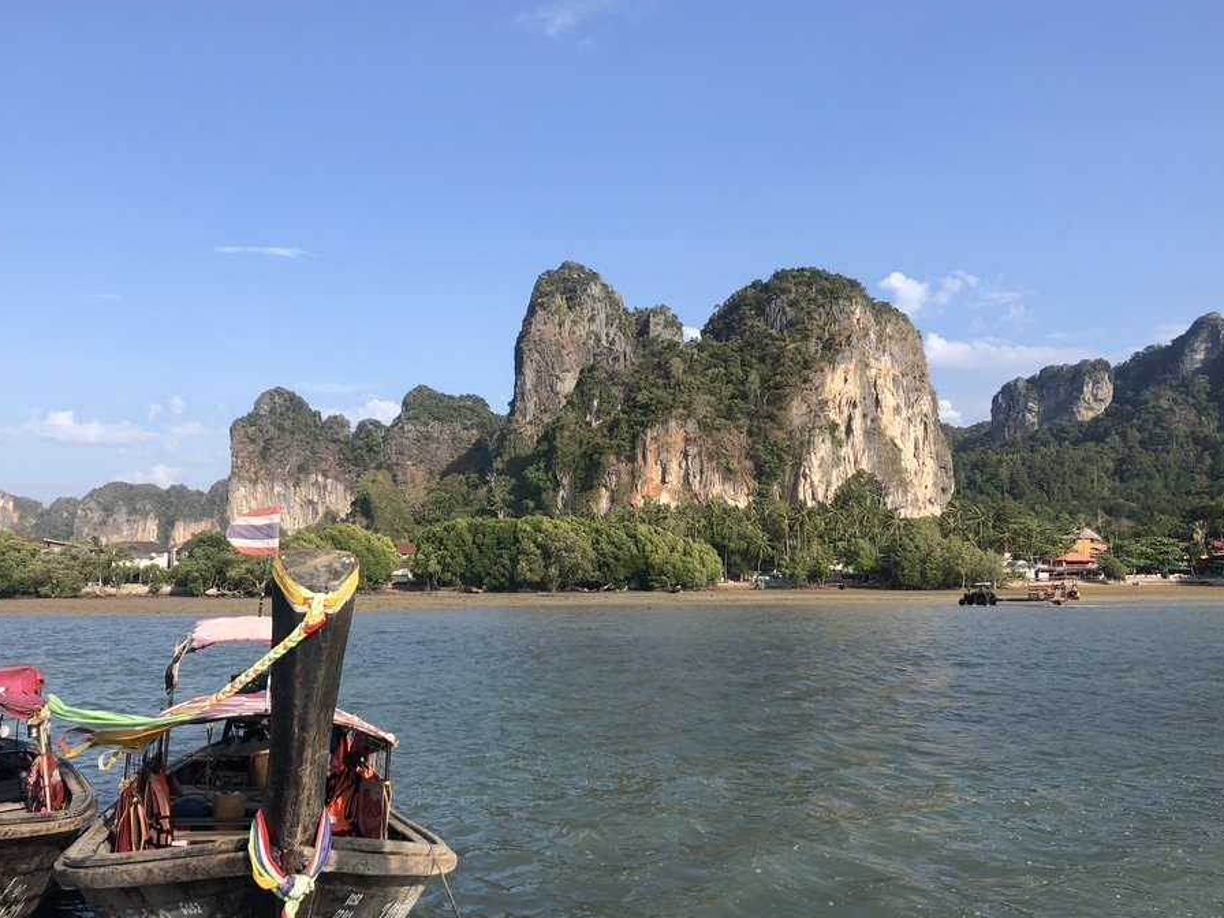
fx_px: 1131
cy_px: 492
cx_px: 597
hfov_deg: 56.8
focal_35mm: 32
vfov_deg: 44.1
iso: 20
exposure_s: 1/1656
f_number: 1.8
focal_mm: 3.99
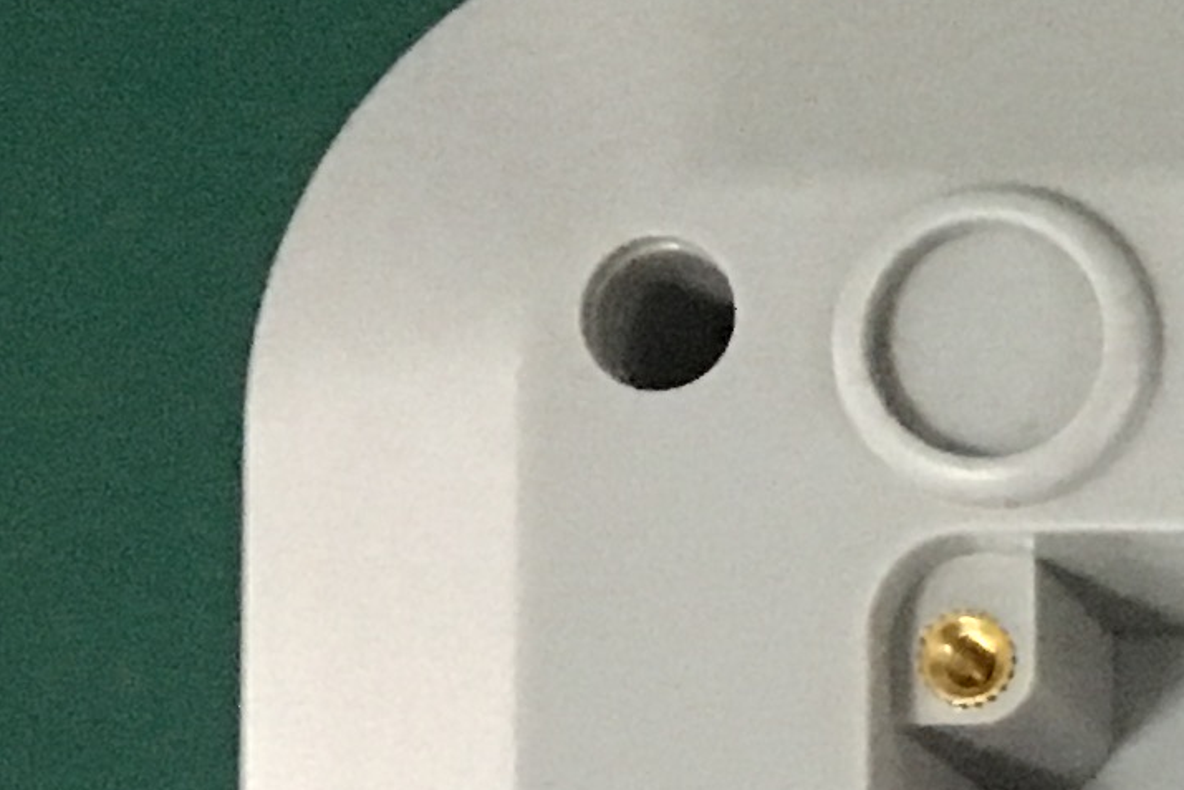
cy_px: 2216
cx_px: 2964
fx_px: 5592
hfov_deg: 10.3
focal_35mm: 170
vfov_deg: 7.3
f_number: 2.2
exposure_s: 1/17
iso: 250
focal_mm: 4.15
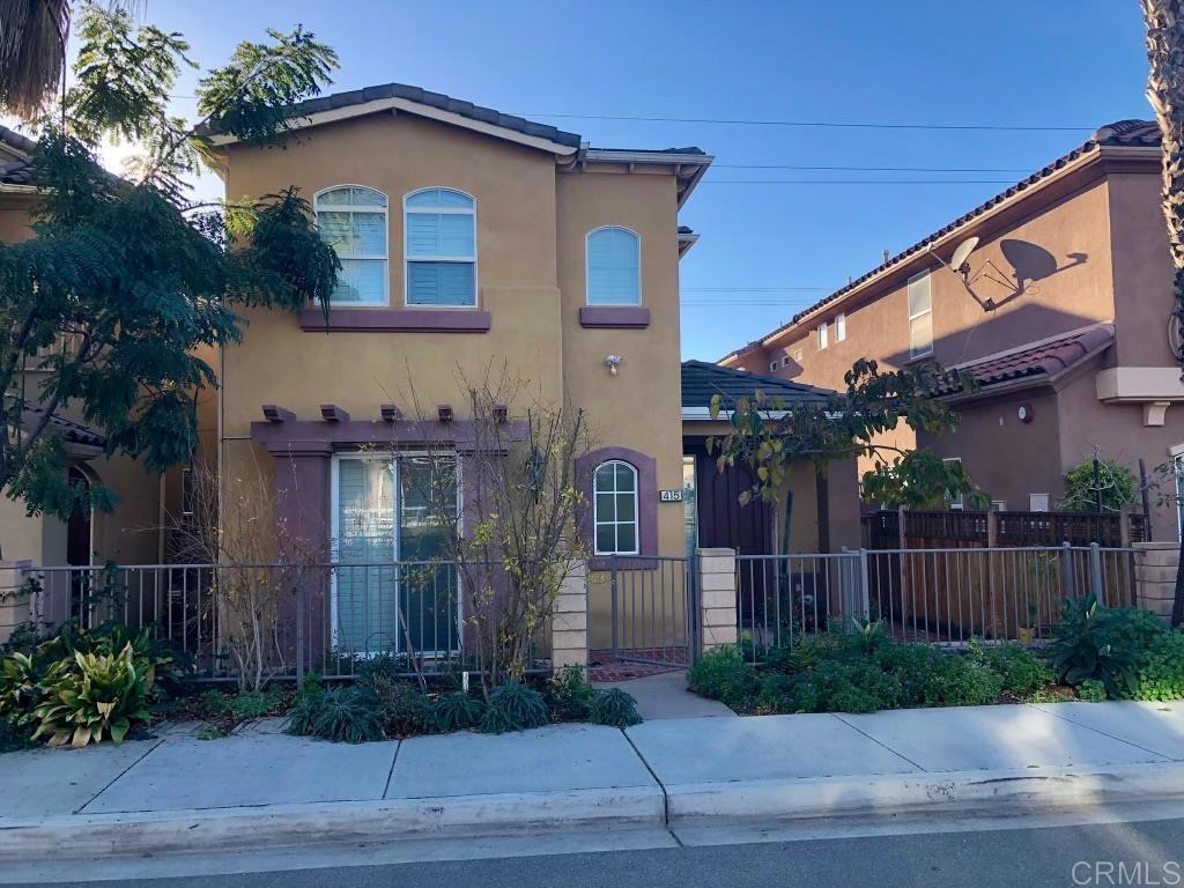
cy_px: 444
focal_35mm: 28
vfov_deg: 49.7
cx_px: 592
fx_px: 958
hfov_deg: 63.4
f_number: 1.8
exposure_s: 1/495
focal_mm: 4
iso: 20
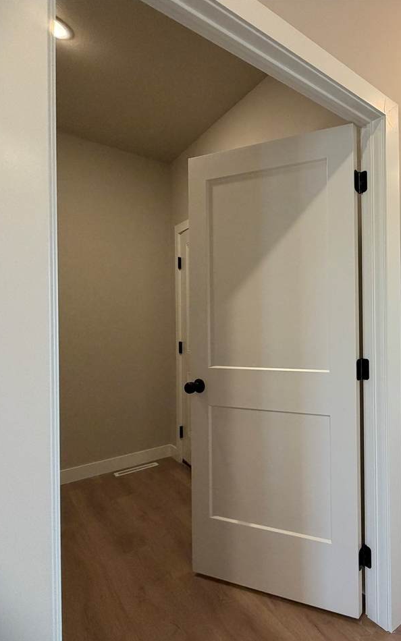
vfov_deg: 85.1
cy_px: 322
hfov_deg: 47.8
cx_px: 413
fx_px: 350
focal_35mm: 20
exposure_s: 1/60
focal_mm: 2.22
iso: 160
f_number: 2.2
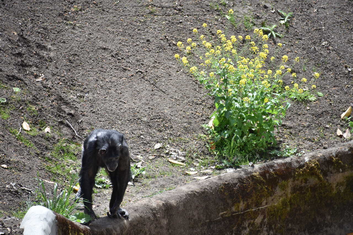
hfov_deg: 6.9
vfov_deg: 4.6
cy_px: 118
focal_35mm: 300
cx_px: 176
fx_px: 2942
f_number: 5.6
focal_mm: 300
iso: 450
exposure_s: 1/640
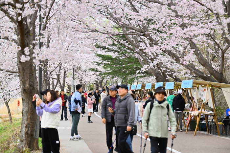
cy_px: 76
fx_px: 575
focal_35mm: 90
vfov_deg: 15.2
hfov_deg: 22.6
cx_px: 115
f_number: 3.5
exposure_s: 1/320
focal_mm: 90
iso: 100
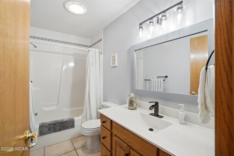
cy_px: 78
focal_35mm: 15
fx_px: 97
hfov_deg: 100.4
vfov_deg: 77.2
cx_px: 117
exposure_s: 1/80
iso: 125
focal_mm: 10
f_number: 6.3
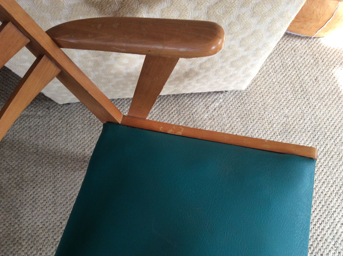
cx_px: 172
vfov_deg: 44.1
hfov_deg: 56.9
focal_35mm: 32
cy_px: 128
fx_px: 317
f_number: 2.4
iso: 64
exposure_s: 1/25
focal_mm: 3.3
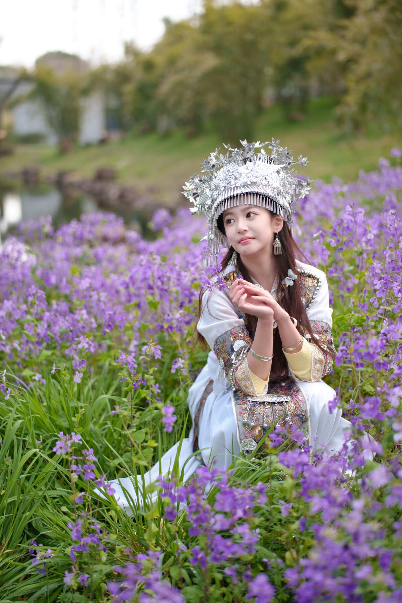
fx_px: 837
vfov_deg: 39.6
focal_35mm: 50
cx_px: 201
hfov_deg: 27.0
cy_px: 302
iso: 100
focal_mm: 50
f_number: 1.4
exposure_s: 1/800
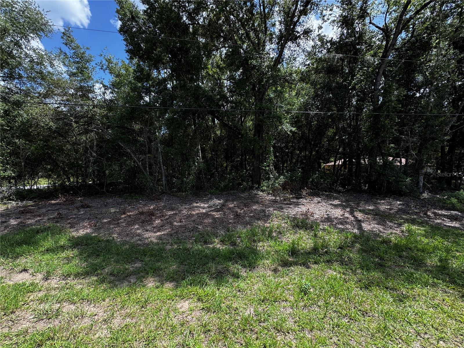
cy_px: 174
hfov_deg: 102.1
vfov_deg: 85.7
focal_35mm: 14
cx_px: 232
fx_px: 188
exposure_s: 1/600
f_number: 2.2
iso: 40
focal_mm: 2.22
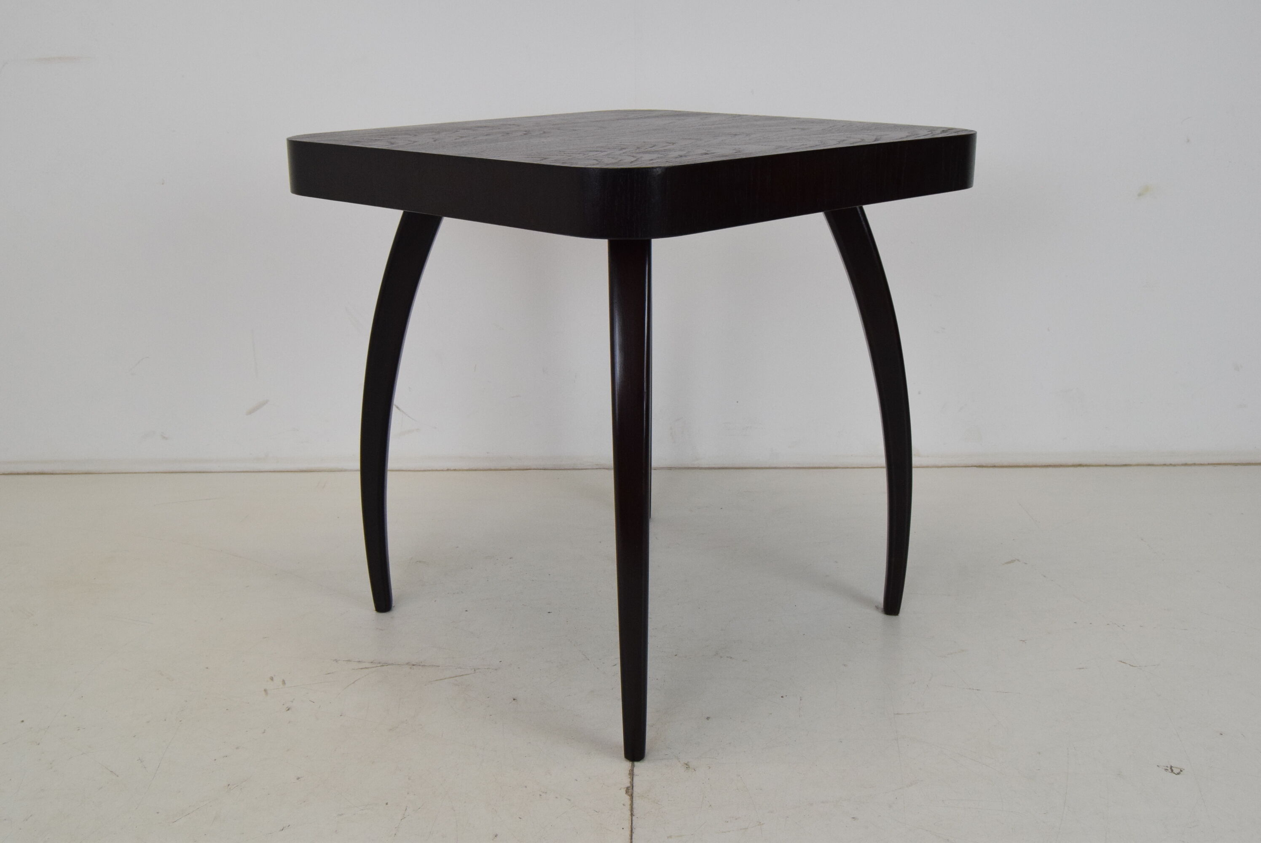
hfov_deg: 53.1
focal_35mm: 36
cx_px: 630
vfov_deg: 36.9
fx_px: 1262
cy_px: 422
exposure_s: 1/250
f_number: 8
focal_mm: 24
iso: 1600
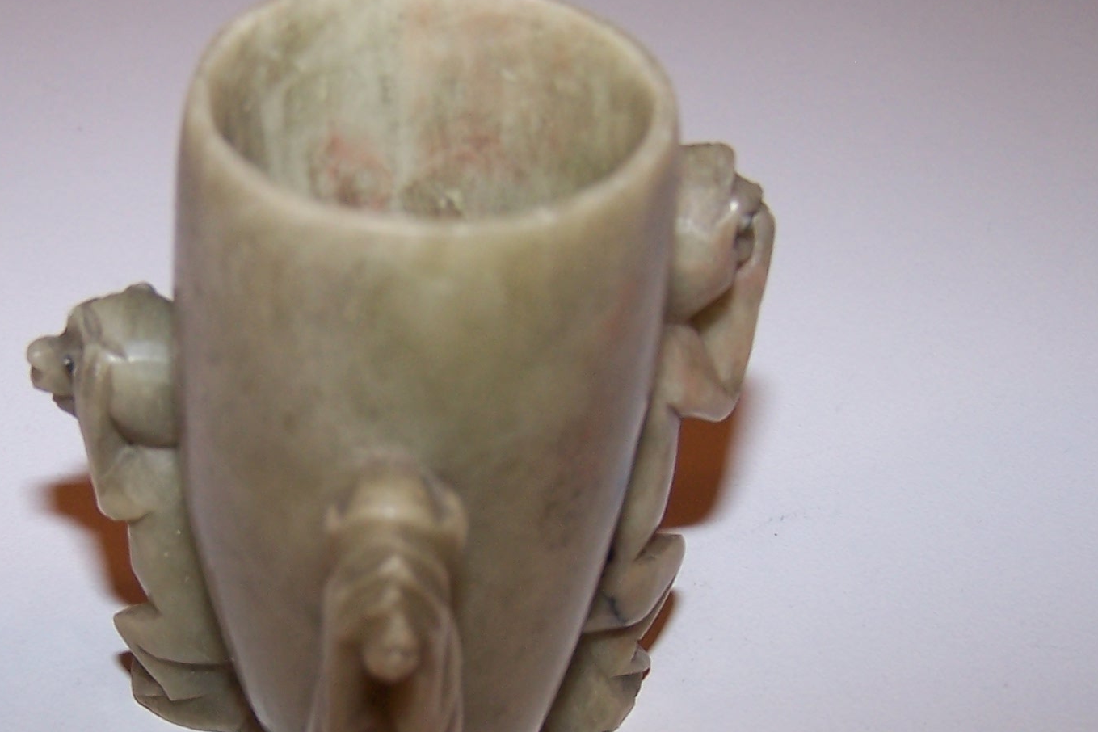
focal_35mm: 67
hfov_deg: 29.9
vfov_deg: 20.2
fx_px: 2043
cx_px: 364
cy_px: 539
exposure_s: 1/60
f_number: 2.8
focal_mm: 6.3
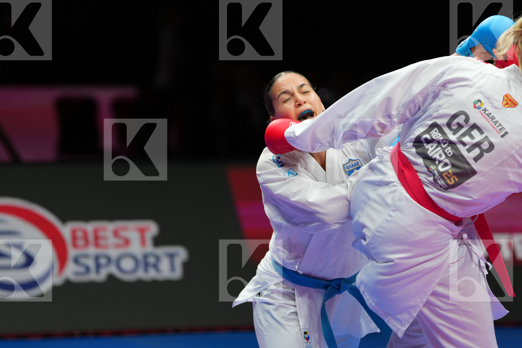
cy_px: 150
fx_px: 3871
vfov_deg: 5.1
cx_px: 251
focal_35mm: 267
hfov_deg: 7.7
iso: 500
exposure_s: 1/1000
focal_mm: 200
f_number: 2.8
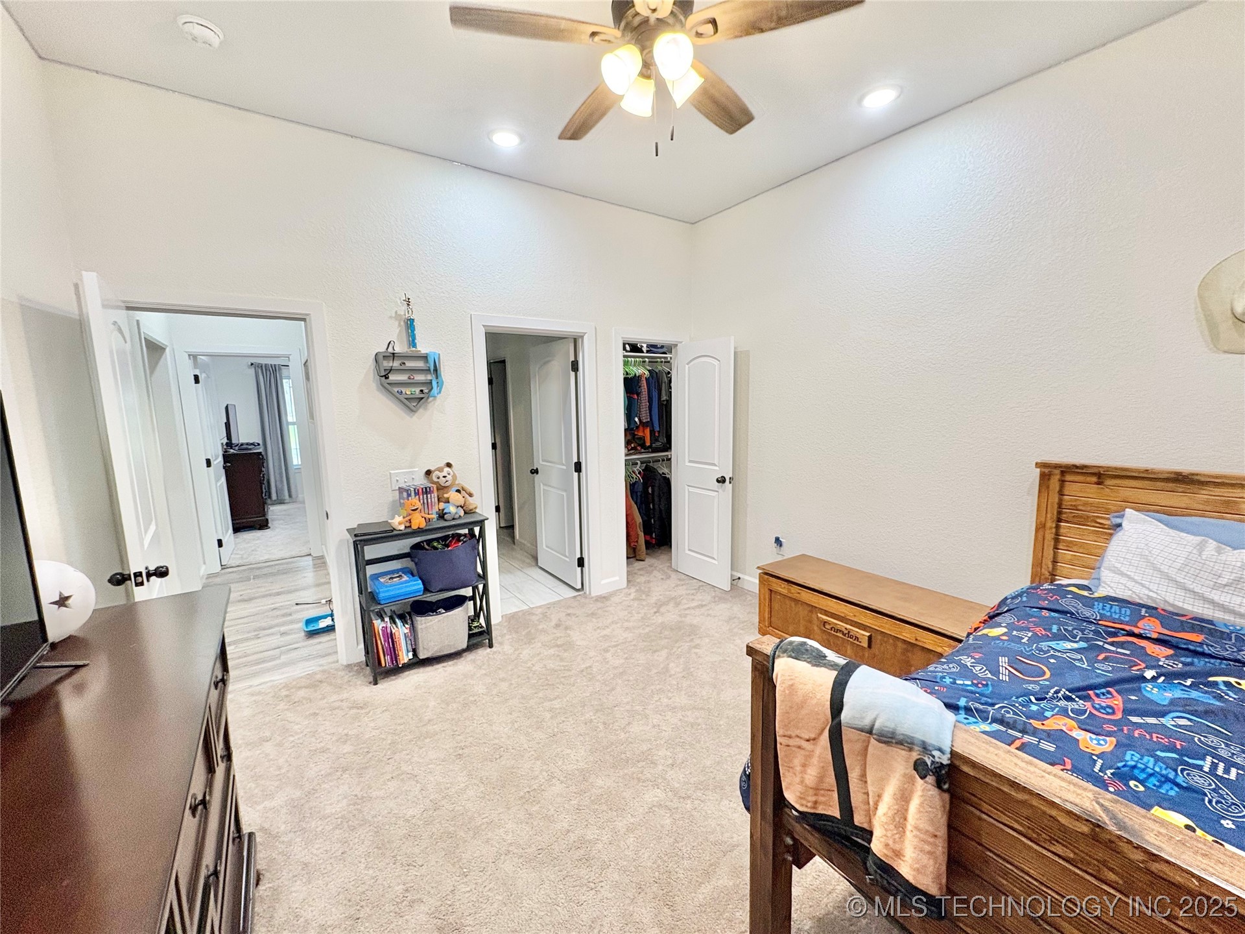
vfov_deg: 85.7
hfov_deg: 102.1
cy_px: 467
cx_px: 622
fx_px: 504
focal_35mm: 14
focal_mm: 2.22
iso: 160
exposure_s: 1/60
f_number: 2.2
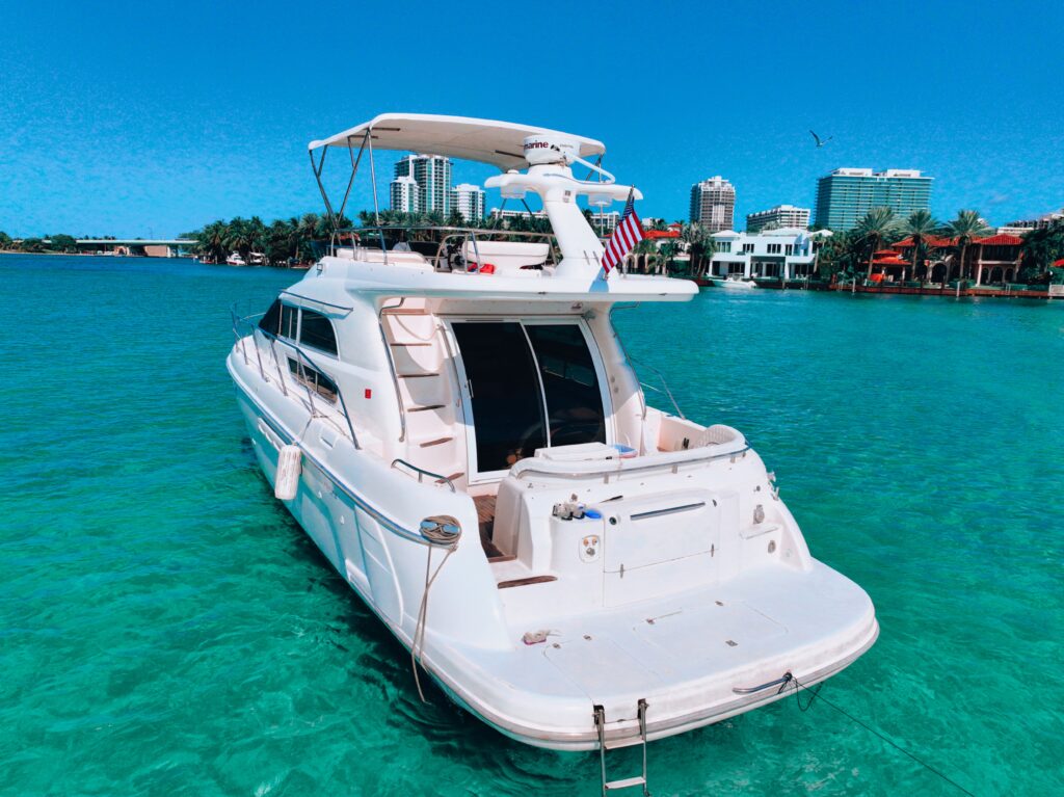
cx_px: 532
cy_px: 398
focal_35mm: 24
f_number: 3.2
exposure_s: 1/8000
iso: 150
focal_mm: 12.29
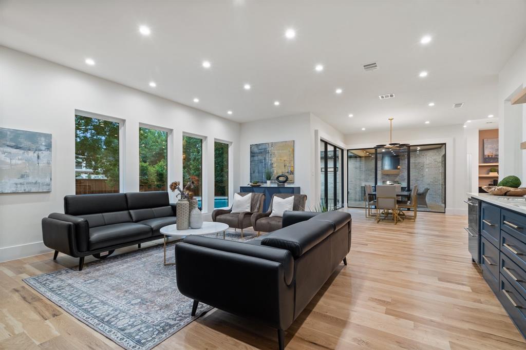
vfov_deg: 73.7
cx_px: 263
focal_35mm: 16
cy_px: 175
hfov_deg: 96.8
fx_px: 234
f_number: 8
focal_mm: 16
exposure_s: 2
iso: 400
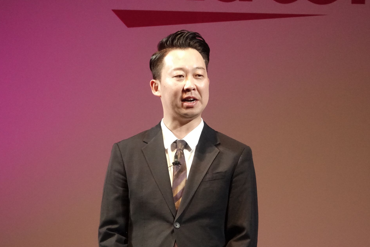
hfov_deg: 3.4
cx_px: 188
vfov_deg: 2.3
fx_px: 6187
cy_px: 122
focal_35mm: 602
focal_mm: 216.73
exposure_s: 1/1000
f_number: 4
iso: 6400
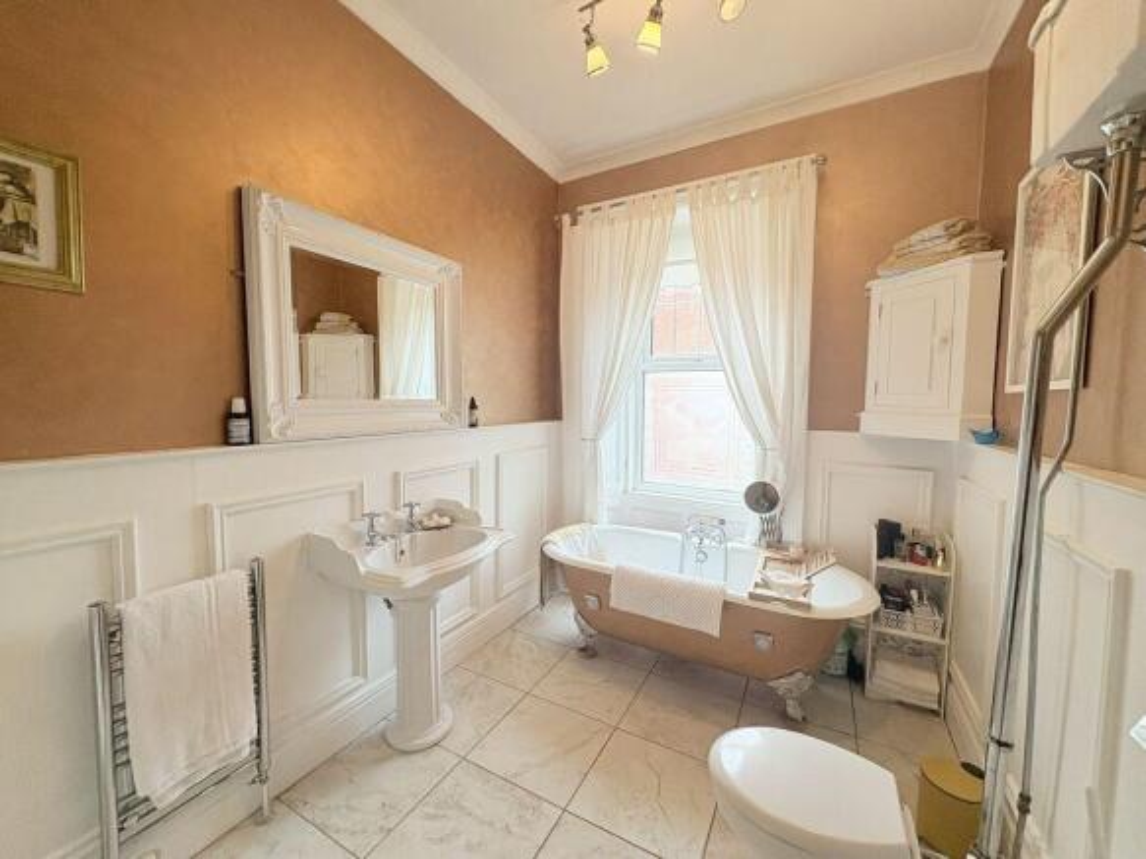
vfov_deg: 85.7
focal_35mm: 14
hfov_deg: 102.1
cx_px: 573
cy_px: 430
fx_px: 463
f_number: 2.2
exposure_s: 1/100
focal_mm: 2.22
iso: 100
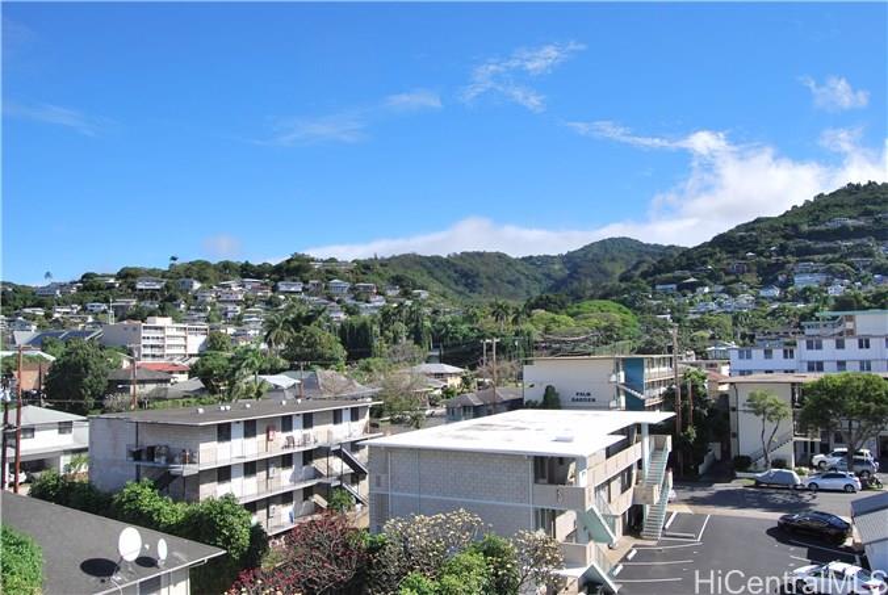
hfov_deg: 67.3
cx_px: 444
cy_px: 298
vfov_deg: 48.1
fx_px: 667
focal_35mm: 27
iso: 100
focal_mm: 18
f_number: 8
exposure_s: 1/250
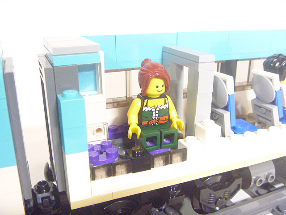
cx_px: 143
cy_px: 108
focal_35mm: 35
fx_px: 289
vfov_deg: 40.7
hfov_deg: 52.6
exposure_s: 1/20
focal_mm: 6.3
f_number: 3.5
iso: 800
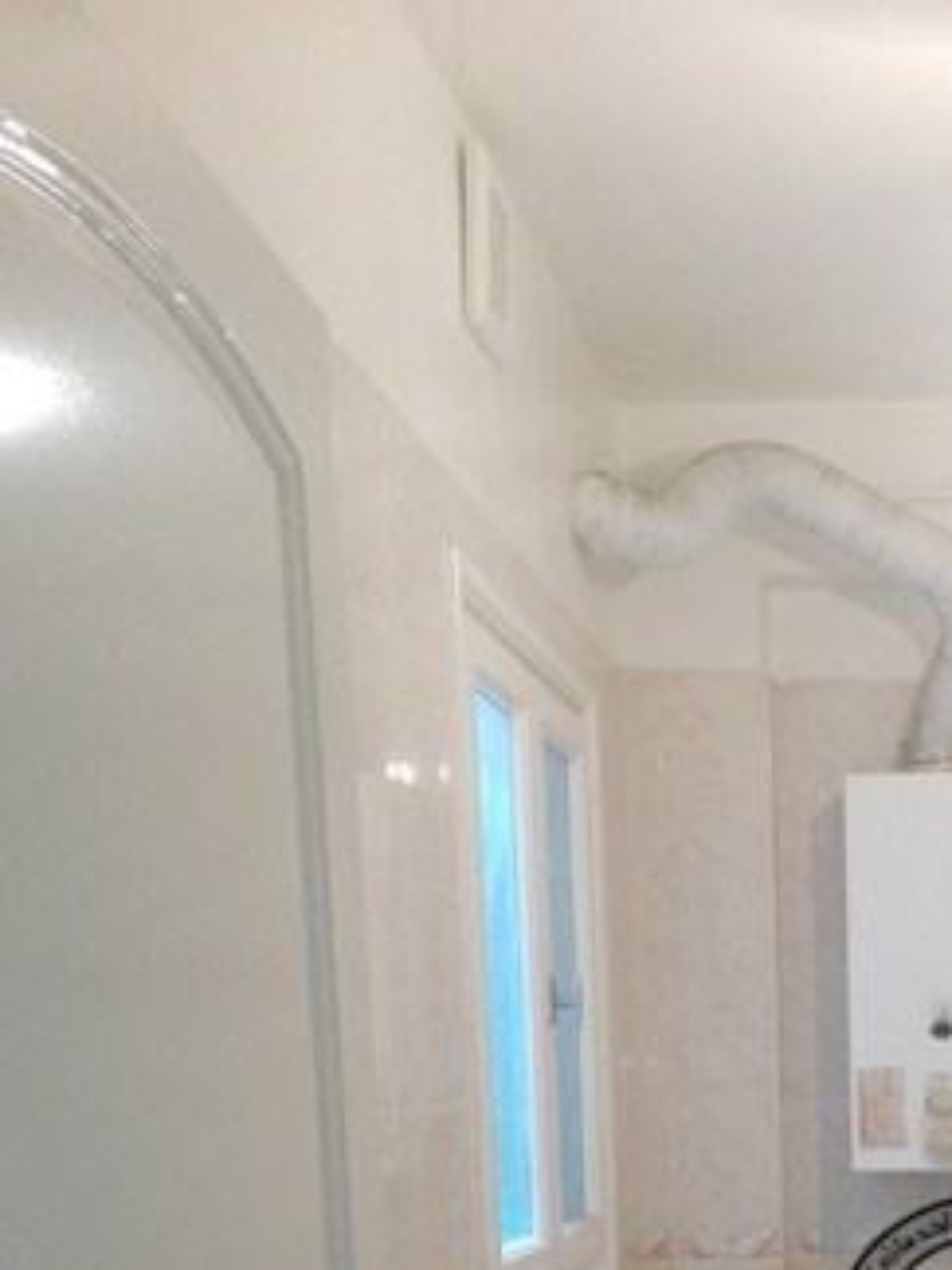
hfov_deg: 23.2
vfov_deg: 29.4
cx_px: 995
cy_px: 1348
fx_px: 2200
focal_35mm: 60
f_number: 2
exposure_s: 1/33
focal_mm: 3.68
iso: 350
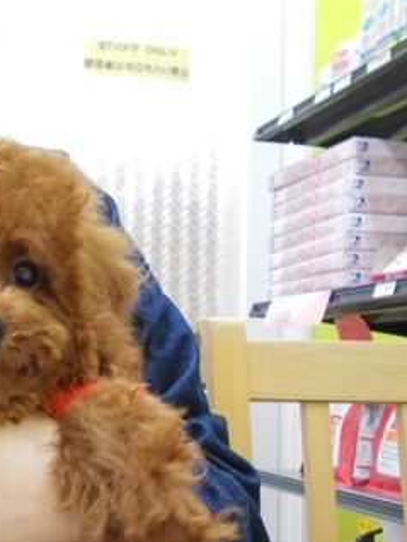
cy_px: 351
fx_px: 767
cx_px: -32
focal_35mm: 49
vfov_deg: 38.5
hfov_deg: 27.4
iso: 200
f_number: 3.2
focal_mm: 4.6
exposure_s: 1/20
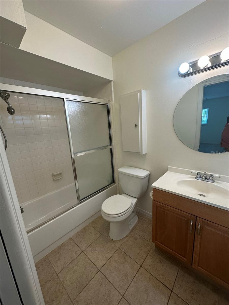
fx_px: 123
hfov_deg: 85.7
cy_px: 152
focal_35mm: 14
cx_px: 114
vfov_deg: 102.1
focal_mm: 2.22
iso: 125
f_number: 2.2
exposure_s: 1/120
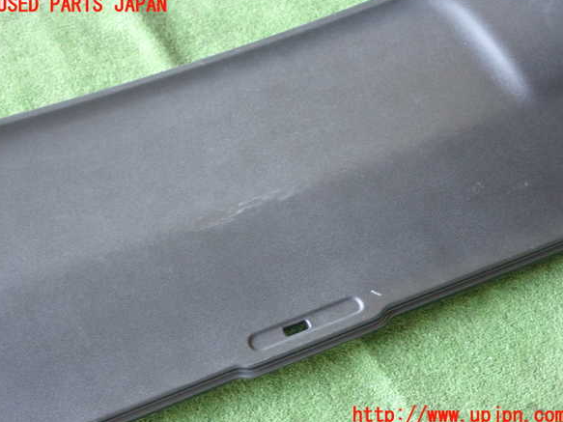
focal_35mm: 69
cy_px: 211
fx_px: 1122
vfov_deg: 21.3
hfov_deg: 28.2
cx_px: 281
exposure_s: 1/40
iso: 800
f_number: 3.8
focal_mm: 11.88
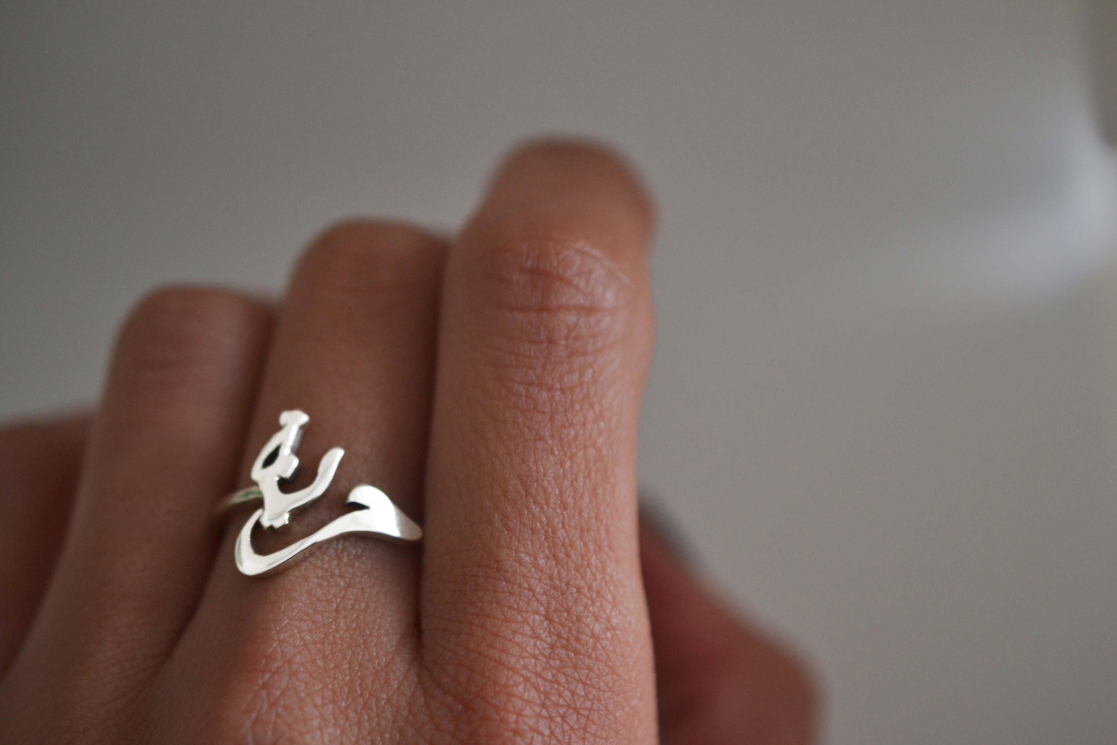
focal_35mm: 60
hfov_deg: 33.4
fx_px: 1862
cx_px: 558
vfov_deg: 22.6
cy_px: 372
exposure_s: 1/40
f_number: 3.5
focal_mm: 40
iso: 560
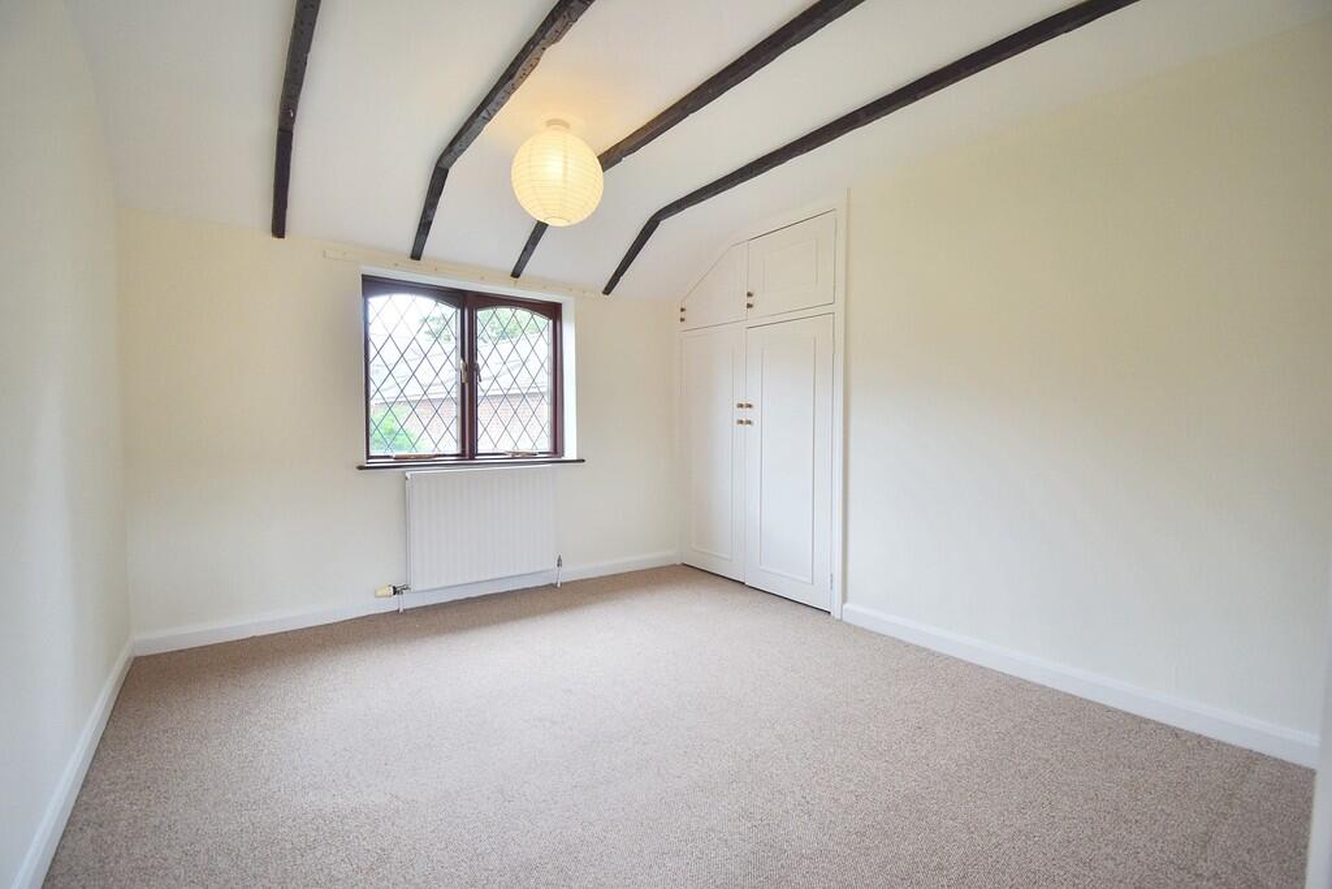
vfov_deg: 77.3
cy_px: 444
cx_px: 666
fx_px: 555
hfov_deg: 100.4
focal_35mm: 15
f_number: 4.5
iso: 100
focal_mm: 10
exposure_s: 1/40
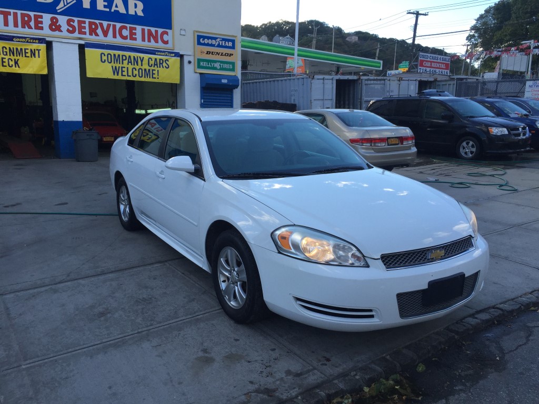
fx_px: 452
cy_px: 202
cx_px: 270
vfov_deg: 48.2
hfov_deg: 61.7
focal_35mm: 29
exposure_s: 1/557
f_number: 2.2
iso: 32
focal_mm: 4.15
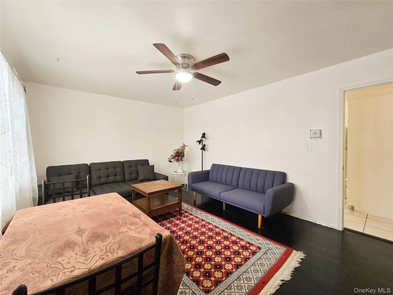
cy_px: 148
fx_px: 148
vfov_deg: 89.9
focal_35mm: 13
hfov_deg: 106.2
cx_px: 196
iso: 160
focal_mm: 2.2
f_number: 2.2
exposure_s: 1/60
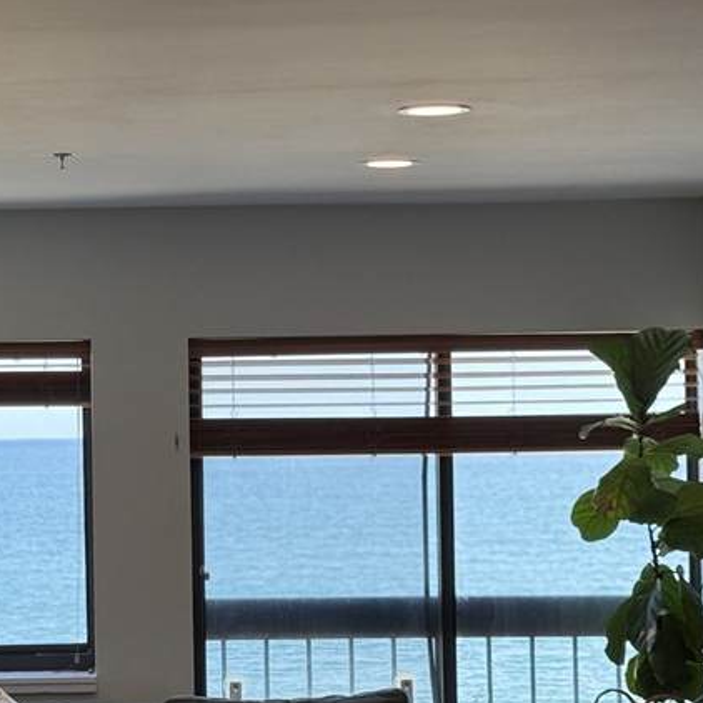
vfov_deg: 16.9
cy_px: 391
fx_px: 2367
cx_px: 177
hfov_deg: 16.8
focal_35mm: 103
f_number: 1.78
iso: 80
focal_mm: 6.76
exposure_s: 1/506
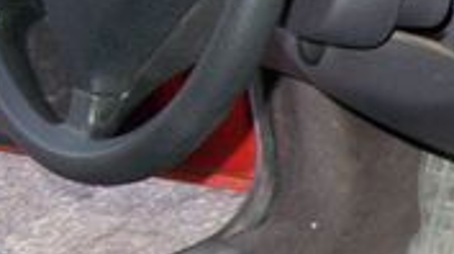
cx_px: 787
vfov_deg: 7.8
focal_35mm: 150
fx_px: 1803
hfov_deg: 13.1
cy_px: 439
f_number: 2.8
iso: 300
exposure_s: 1/30
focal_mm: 7.8
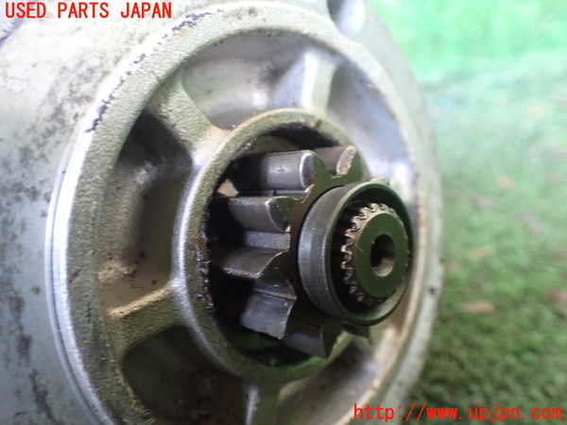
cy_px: 212
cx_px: 284
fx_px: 491
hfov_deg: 60.0
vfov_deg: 46.8
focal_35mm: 30
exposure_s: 1/30
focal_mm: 5.4
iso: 1000
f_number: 2.3
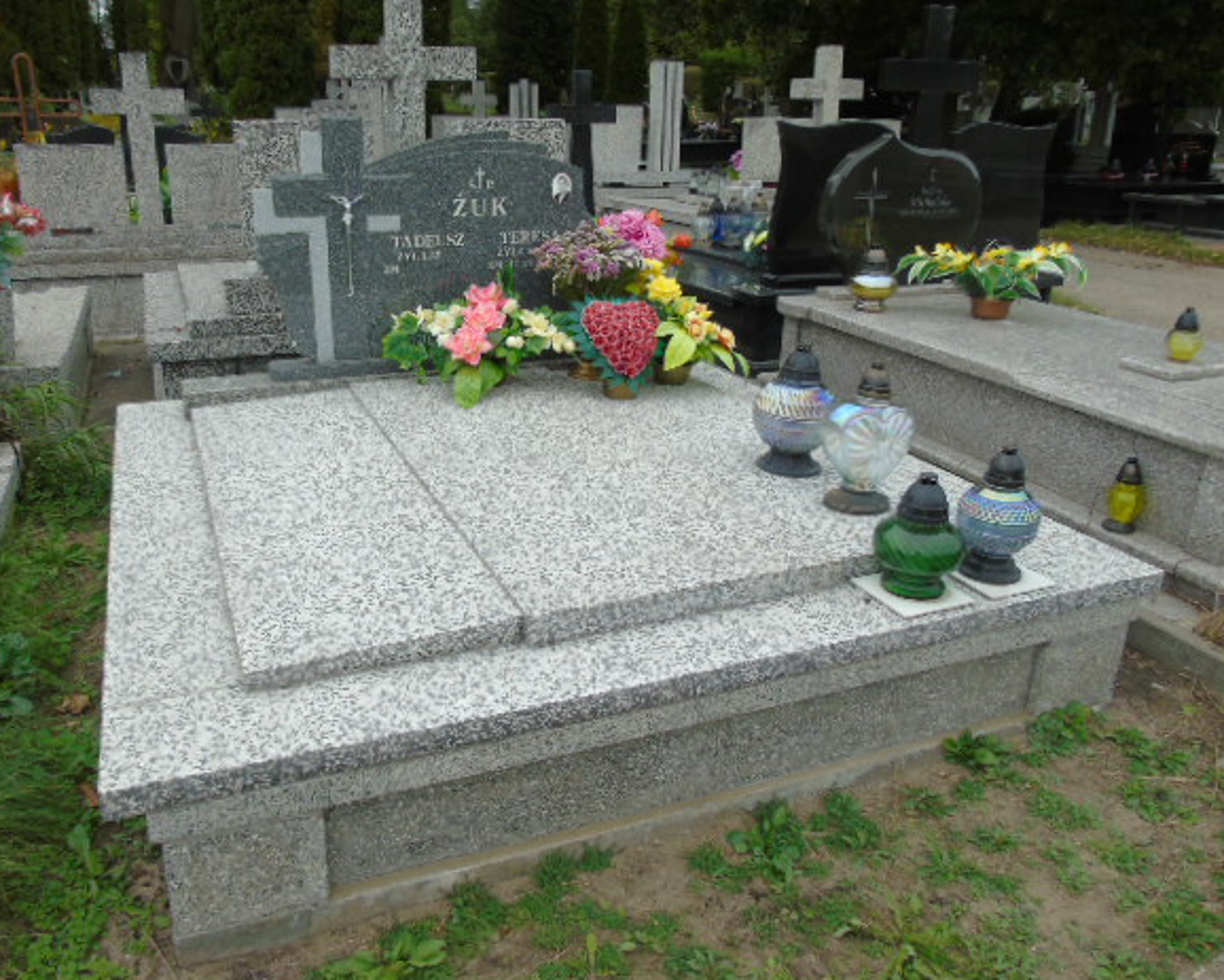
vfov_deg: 53.2
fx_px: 979
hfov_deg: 63.9
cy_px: 476
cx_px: 548
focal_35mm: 27
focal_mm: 4.4
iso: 80
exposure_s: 1/200
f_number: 3.4
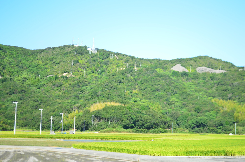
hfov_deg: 28.1
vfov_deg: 18.8
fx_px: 489
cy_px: 81
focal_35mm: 72
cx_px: 122
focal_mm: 48
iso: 200
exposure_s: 1/350
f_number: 11
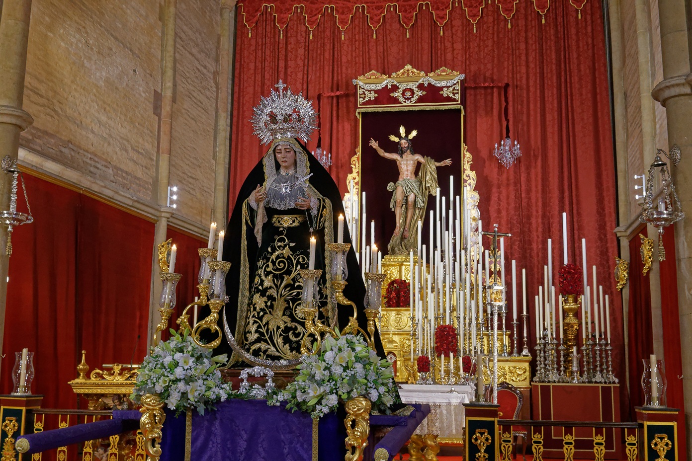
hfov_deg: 44.5
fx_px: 846
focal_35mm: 44
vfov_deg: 30.5
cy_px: 230
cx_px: 346
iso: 1600
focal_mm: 22
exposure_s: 1/50
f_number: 7.1
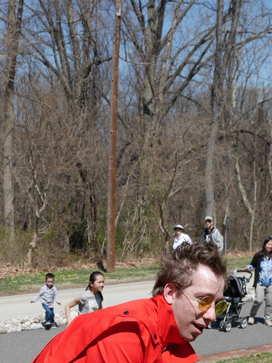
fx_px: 1016
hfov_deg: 15.1
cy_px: 418
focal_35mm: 97
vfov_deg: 19.2
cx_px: 26
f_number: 4
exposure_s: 1/2000
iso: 200
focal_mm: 21
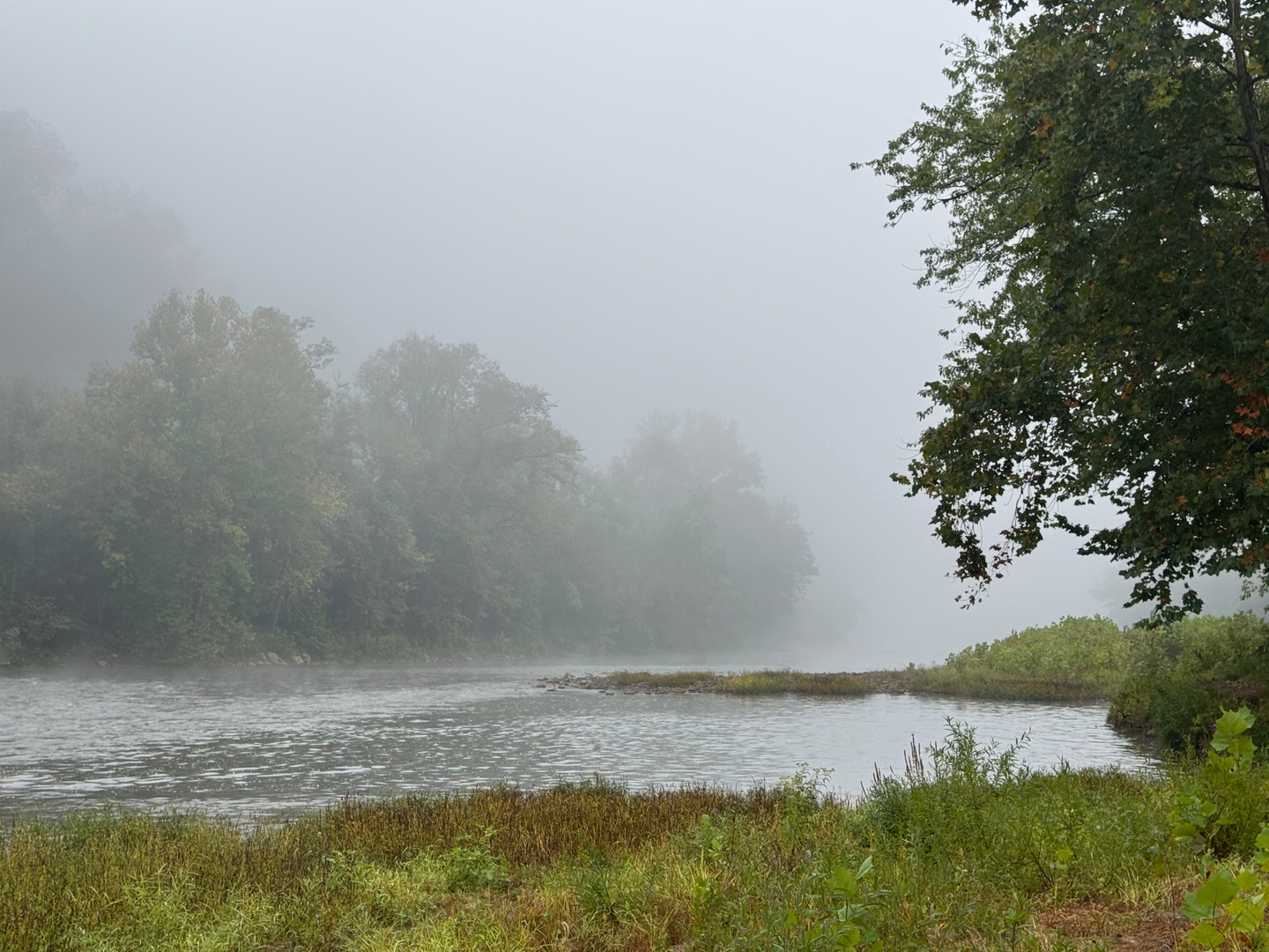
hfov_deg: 39.7
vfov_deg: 30.3
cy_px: 476
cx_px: 634
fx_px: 1760
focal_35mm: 48
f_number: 1.78
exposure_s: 1/121
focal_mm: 6.76
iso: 64
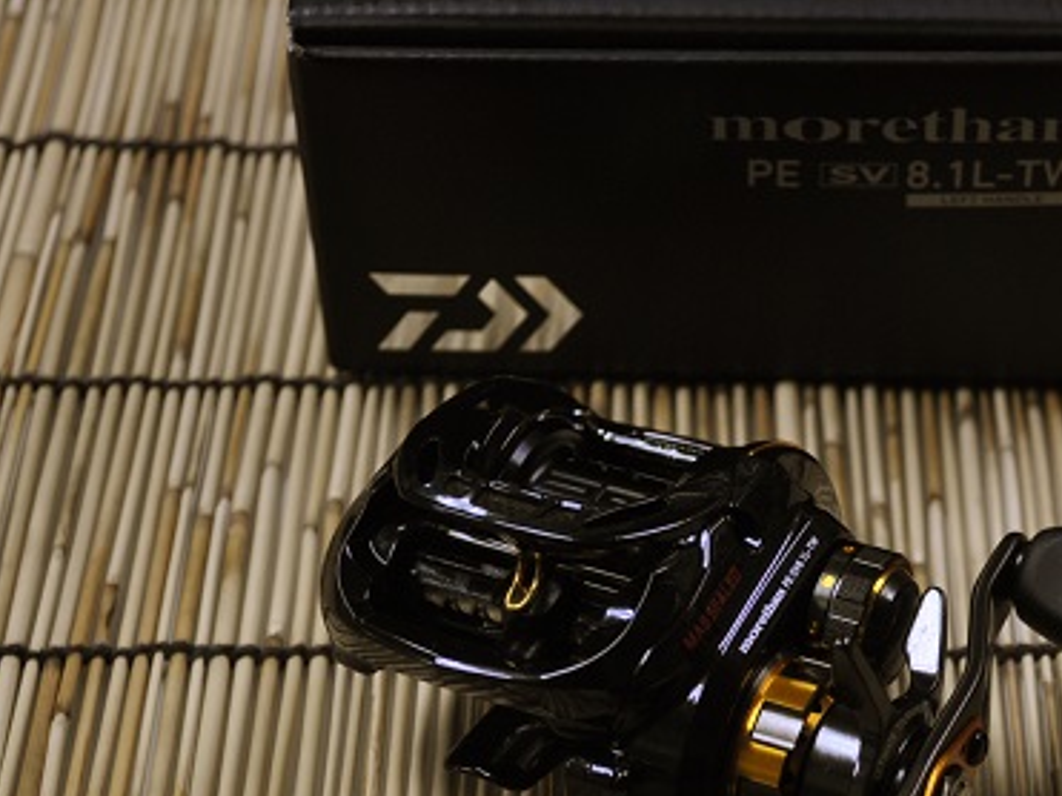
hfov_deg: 20.6
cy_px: 610
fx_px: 2914
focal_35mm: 95
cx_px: 724
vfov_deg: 15.5
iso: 560
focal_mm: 38
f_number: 5
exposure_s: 1/60
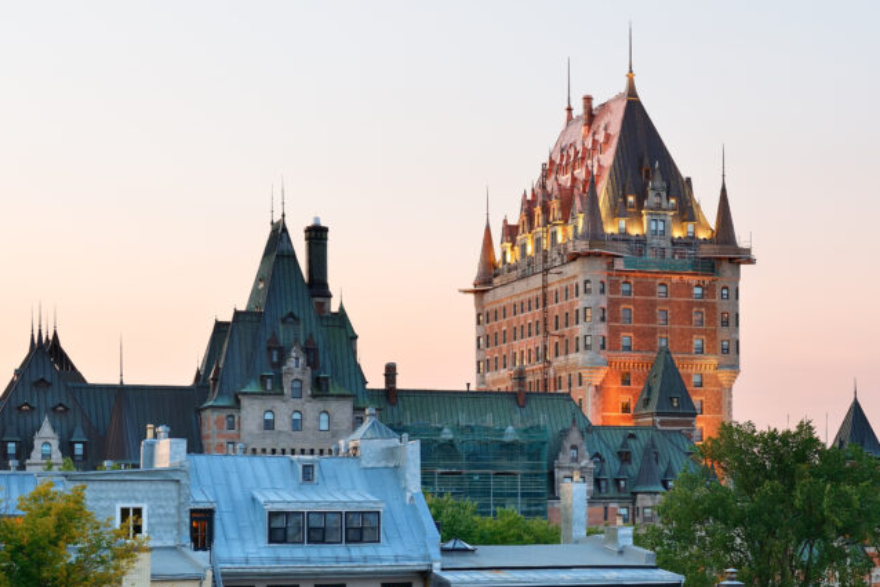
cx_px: 636
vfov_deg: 17.6
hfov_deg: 26.0
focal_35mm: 77
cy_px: 460
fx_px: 1883
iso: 200
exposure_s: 1/3
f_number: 8
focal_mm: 48
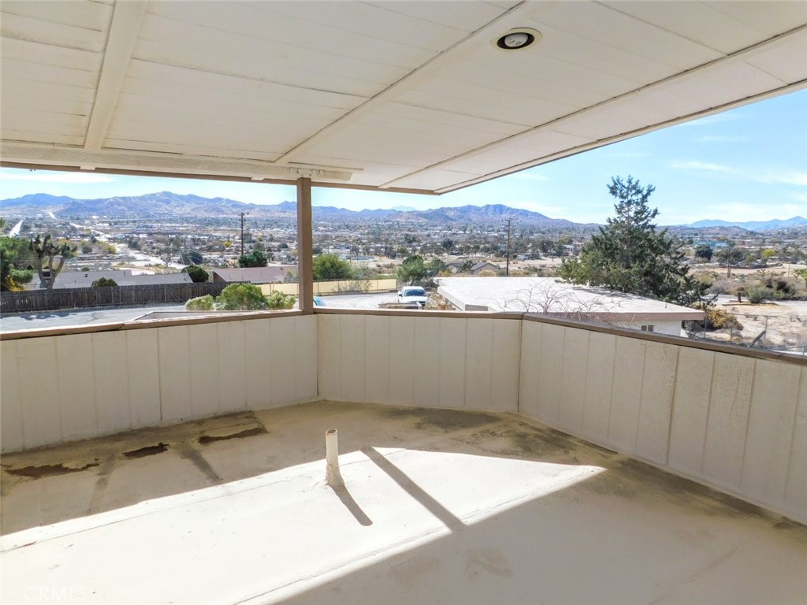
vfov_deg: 58.9
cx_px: 404
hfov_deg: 73.9
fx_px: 536
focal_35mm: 23
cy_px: 302
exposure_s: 1/400
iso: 125
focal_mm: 4
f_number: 6
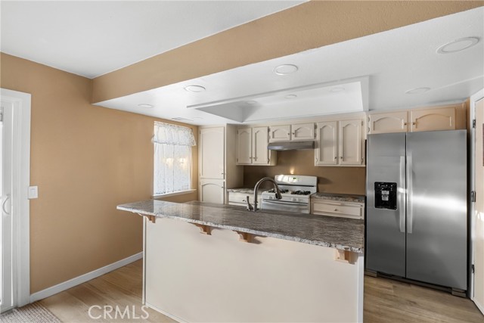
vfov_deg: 73.8
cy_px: 162
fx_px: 215
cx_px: 242
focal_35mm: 16
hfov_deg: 96.7
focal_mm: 16
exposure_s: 1/50
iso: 1000
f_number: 8
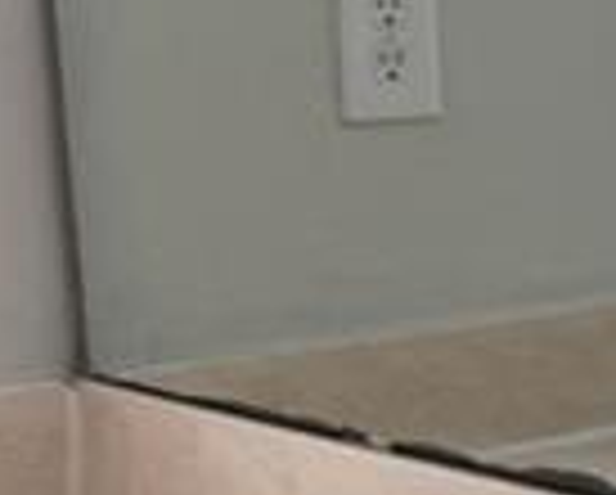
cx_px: 1322
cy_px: 680
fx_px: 3743
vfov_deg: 7.5
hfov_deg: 8.8
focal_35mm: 205
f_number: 1.78
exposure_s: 1/317
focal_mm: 6.76
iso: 80
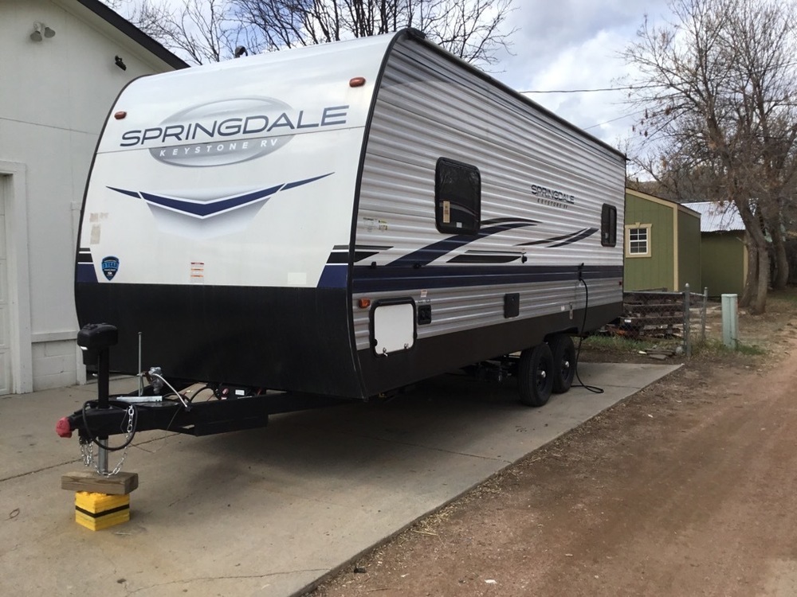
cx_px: 398
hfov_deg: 58.4
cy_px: 298
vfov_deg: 45.4
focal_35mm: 31
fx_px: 714
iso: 25
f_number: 2.4
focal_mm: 3.3
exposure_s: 1/1164
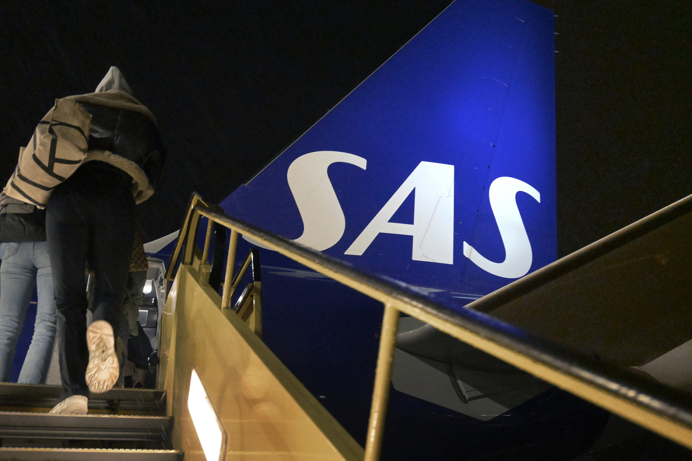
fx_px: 663
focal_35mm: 34
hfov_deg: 55.1
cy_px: 230
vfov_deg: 38.4
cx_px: 346
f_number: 4.2
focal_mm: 23
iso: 9000
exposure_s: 1/160
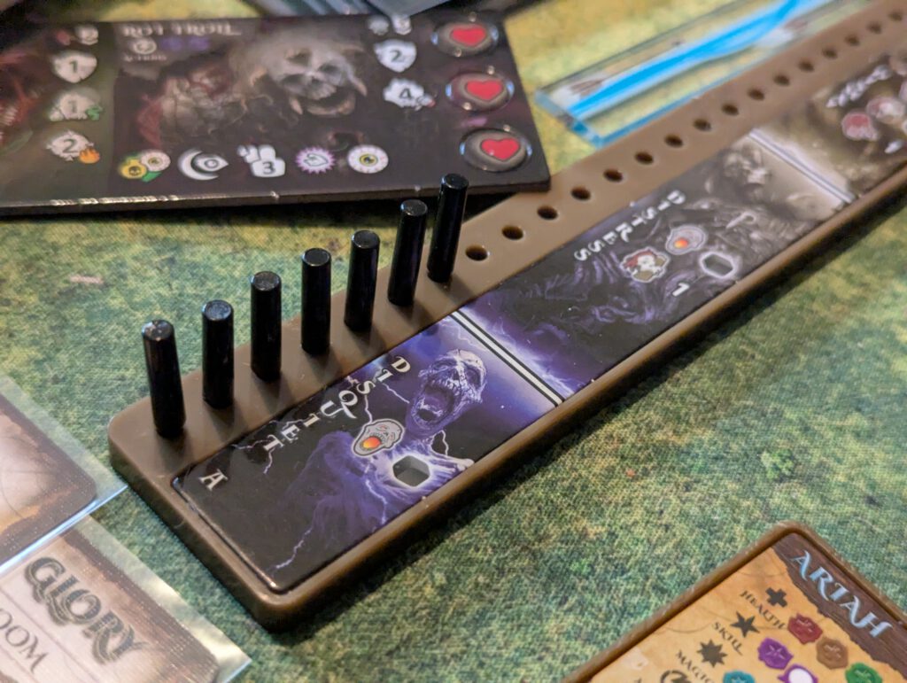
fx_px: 1259
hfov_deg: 39.6
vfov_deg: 30.3
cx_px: 454
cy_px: 342
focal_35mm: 48
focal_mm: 6.81
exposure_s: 1/74.1
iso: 1354
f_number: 1.85
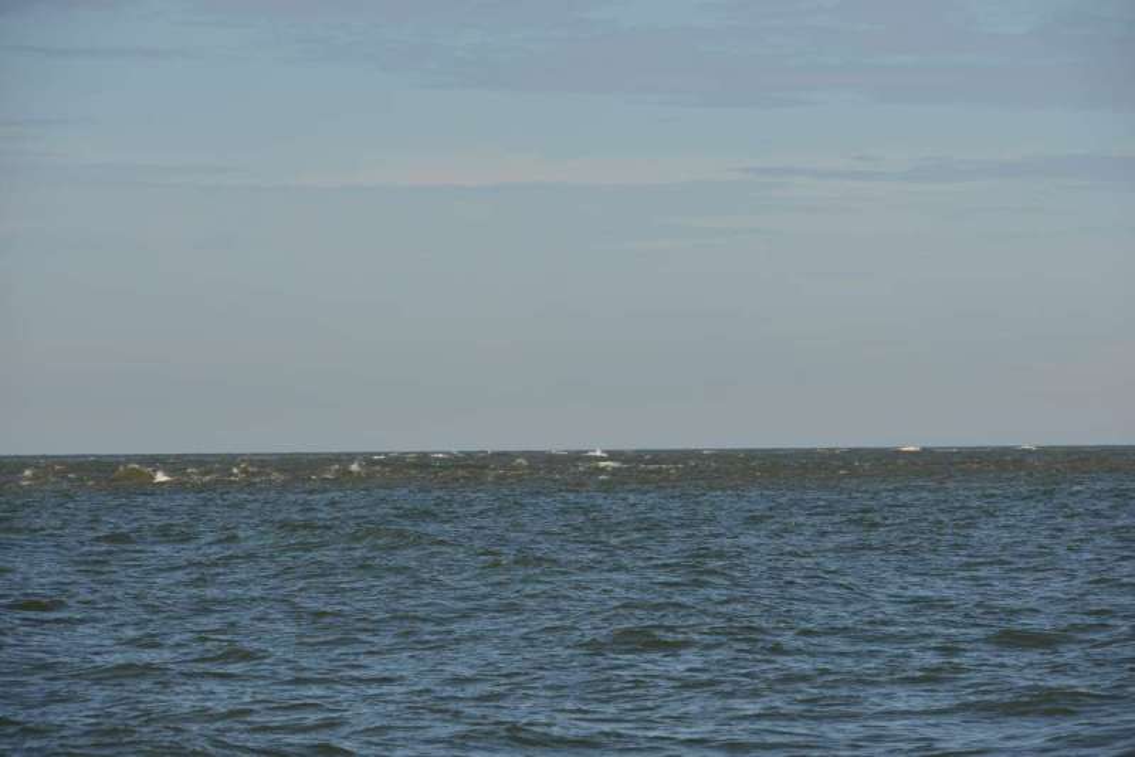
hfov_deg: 10.3
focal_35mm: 200
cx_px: 568
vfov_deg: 6.9
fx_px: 6307
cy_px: 378
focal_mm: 200
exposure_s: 1/400
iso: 125
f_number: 10
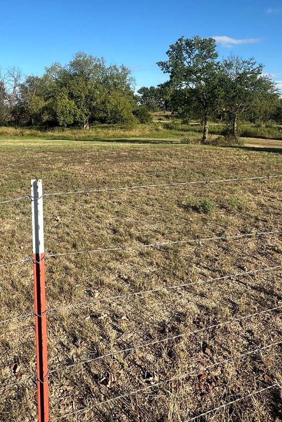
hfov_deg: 46.0
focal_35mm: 28
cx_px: 103
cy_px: 160
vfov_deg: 64.6
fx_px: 329
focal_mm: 2.22
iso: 40
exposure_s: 1/1667
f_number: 2.2
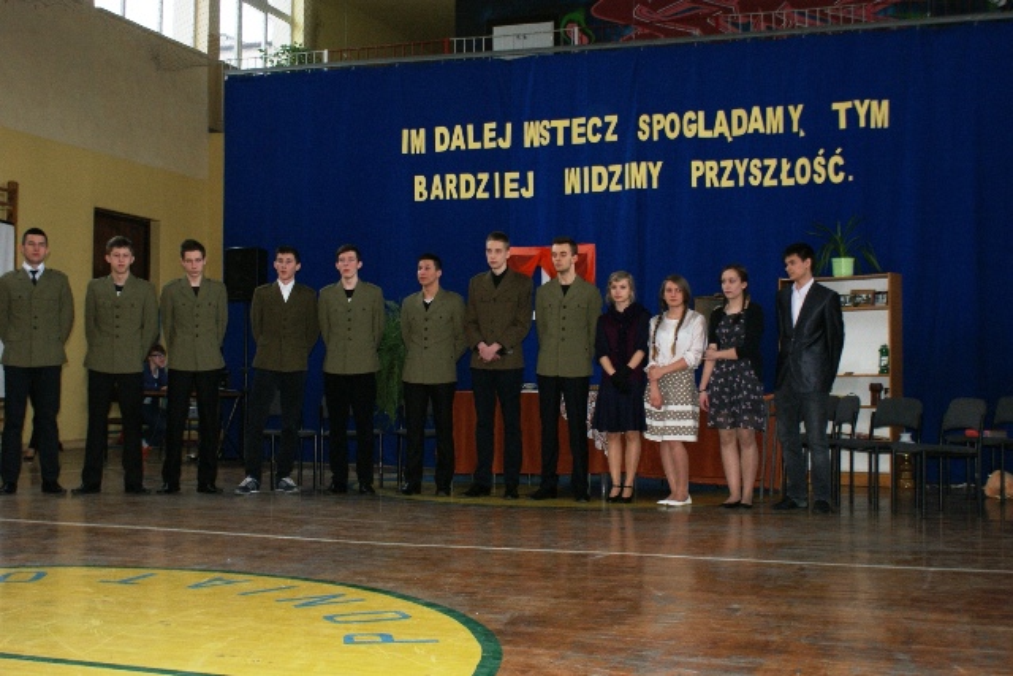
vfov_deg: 31.9
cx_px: 506
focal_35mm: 42
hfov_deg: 46.4
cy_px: 338
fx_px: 1182
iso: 400
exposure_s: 1/60
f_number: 5
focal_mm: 28
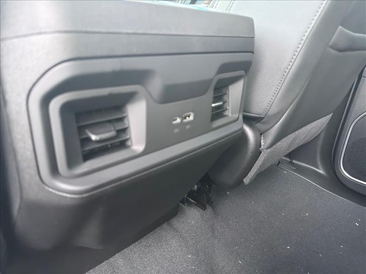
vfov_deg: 56.8
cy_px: 137
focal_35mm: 24
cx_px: 183
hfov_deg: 71.6
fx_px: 254
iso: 800
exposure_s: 1/55
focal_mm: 6.76
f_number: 1.78
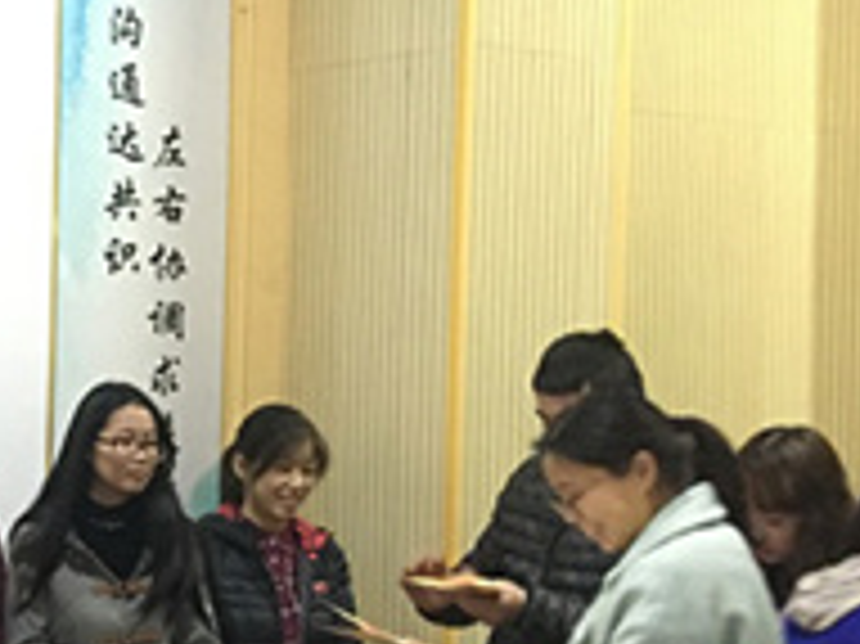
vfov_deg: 16.2
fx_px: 2259
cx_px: -189
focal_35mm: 91
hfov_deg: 20.1
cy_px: 464
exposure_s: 1/4
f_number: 2.2
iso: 160
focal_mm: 4.15
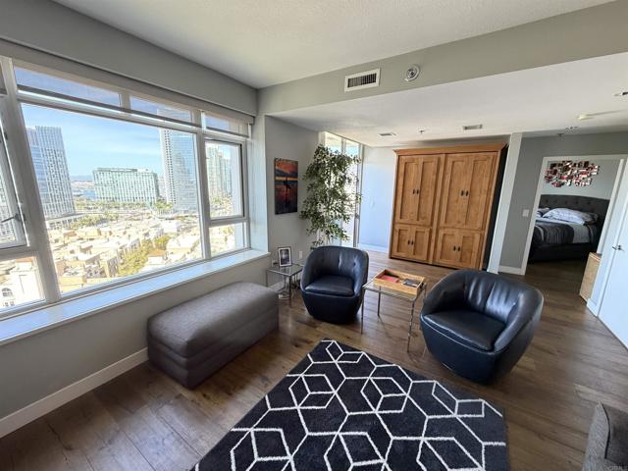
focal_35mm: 14
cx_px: 314
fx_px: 254
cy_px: 236
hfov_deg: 102.1
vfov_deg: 85.7
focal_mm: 2.22
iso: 400
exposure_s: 1/60
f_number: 2.2
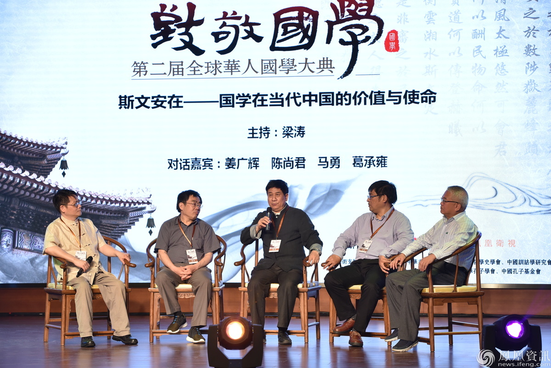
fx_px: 1837
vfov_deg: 11.4
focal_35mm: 120
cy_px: 184
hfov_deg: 17.1
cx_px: 276
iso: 1250
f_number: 5.6
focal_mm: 120
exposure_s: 1/160
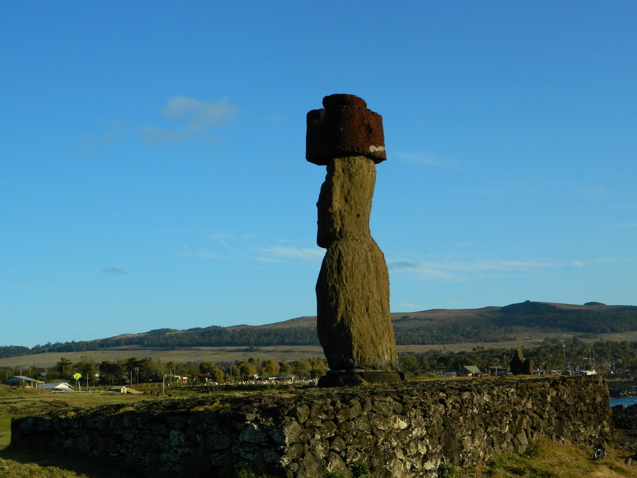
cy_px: 255
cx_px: 299
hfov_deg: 31.2
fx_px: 1141
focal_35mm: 62
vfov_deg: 23.7
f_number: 3.8
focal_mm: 10.2
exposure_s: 1/800
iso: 80
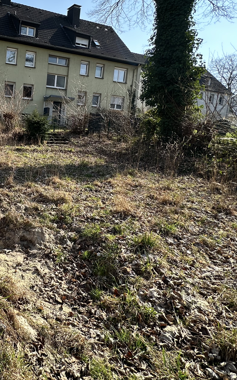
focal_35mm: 24
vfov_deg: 74.0
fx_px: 248
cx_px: -10
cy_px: 153
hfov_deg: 42.5
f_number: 2.2
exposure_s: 1/626
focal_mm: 2.22
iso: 40
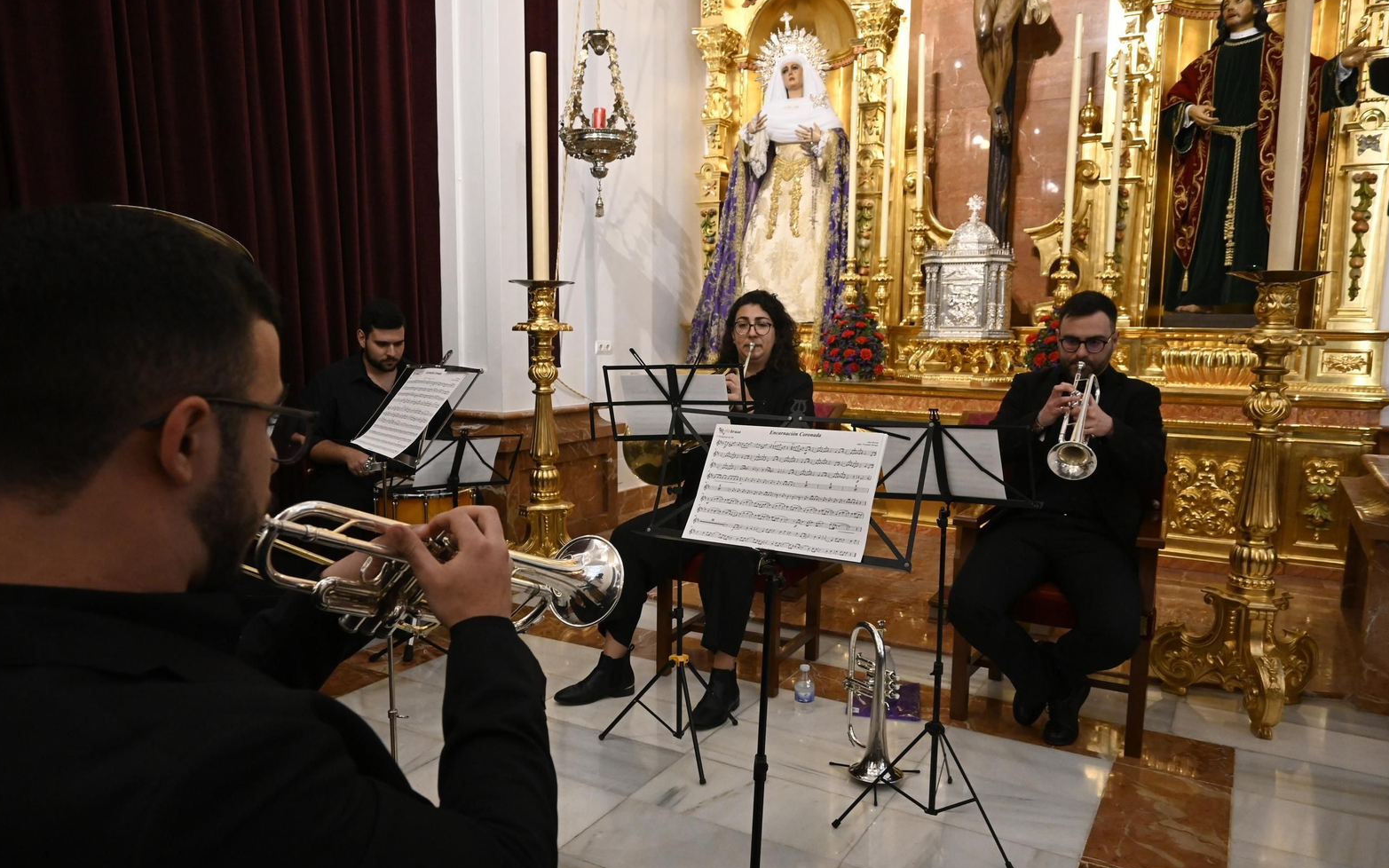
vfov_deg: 49.3
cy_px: 451
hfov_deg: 72.5
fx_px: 946
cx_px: 699
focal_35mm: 25
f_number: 4.5
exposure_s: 1/160
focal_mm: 16
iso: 2500
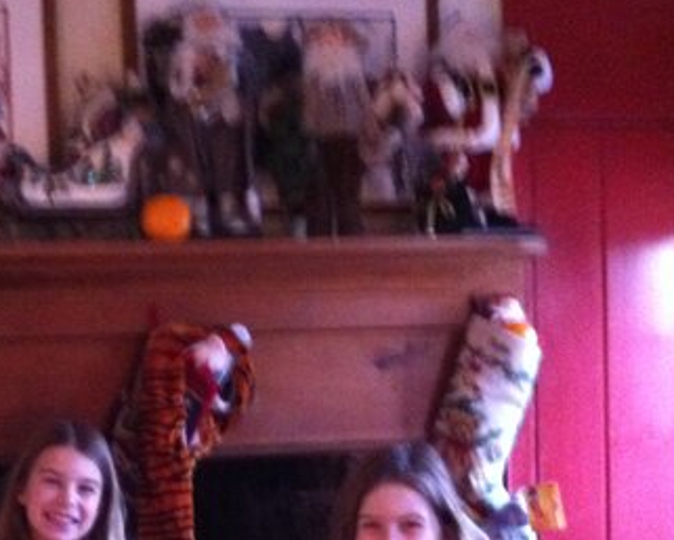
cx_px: 122
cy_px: 490
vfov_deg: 22.0
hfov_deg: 27.3
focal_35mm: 68
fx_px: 1357
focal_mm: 3.85
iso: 1000
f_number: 2.8
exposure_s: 1/15
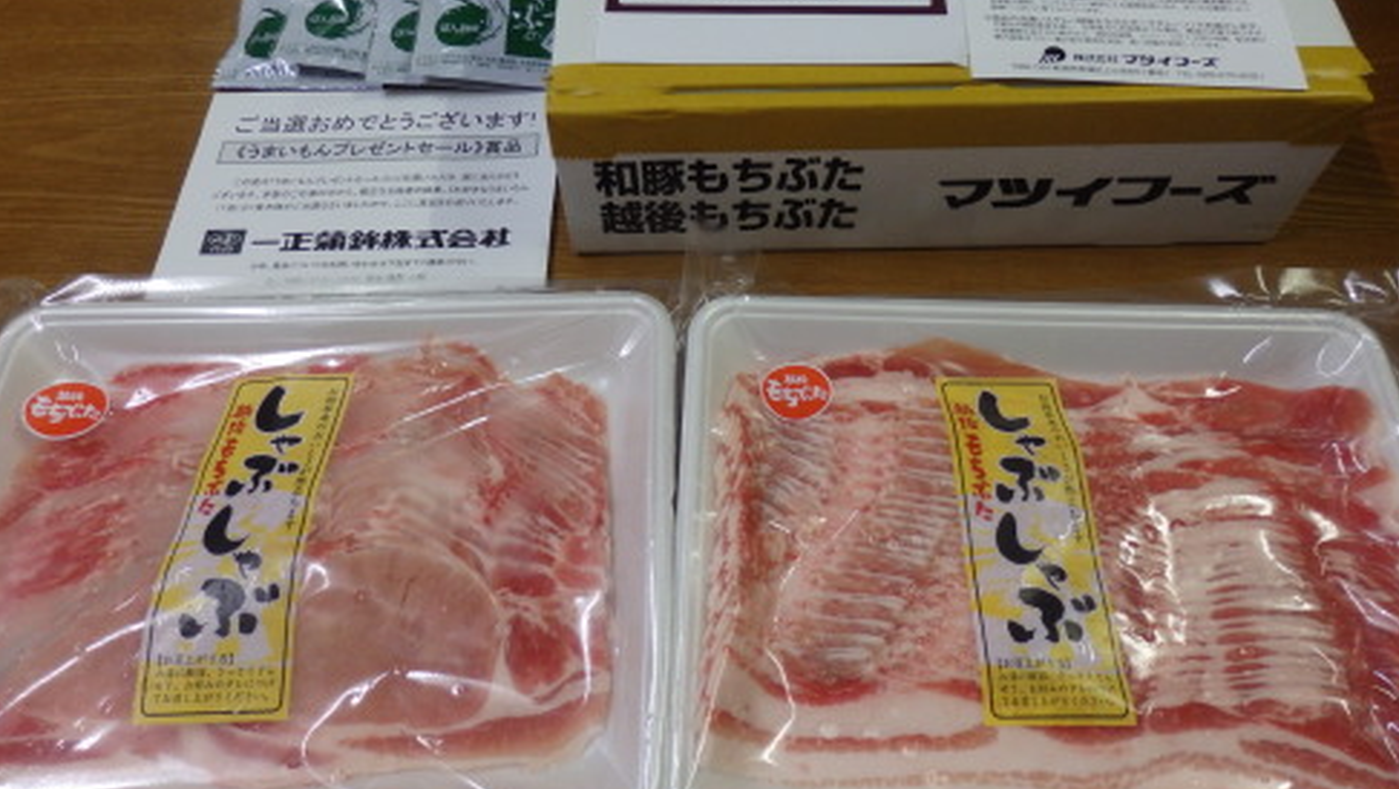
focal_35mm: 28
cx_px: 705
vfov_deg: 41.4
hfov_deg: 67.9
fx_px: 1039
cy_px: 312
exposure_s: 1/30
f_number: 3
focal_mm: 4.5
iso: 320
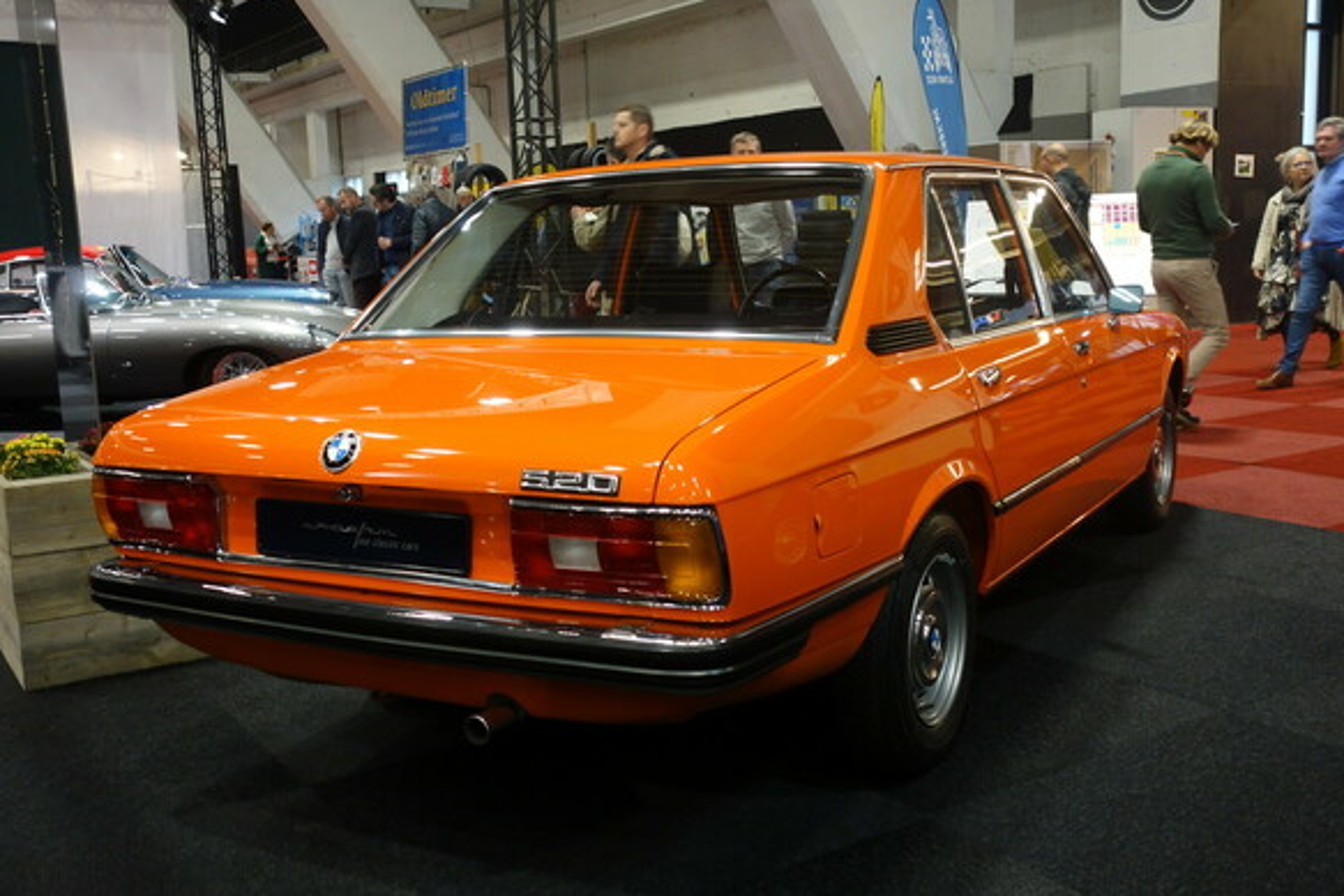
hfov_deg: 53.1
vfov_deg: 36.9
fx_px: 1344
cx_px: 687
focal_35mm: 36
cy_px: 456
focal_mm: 13.09
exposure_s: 1/40
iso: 500
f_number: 2.8
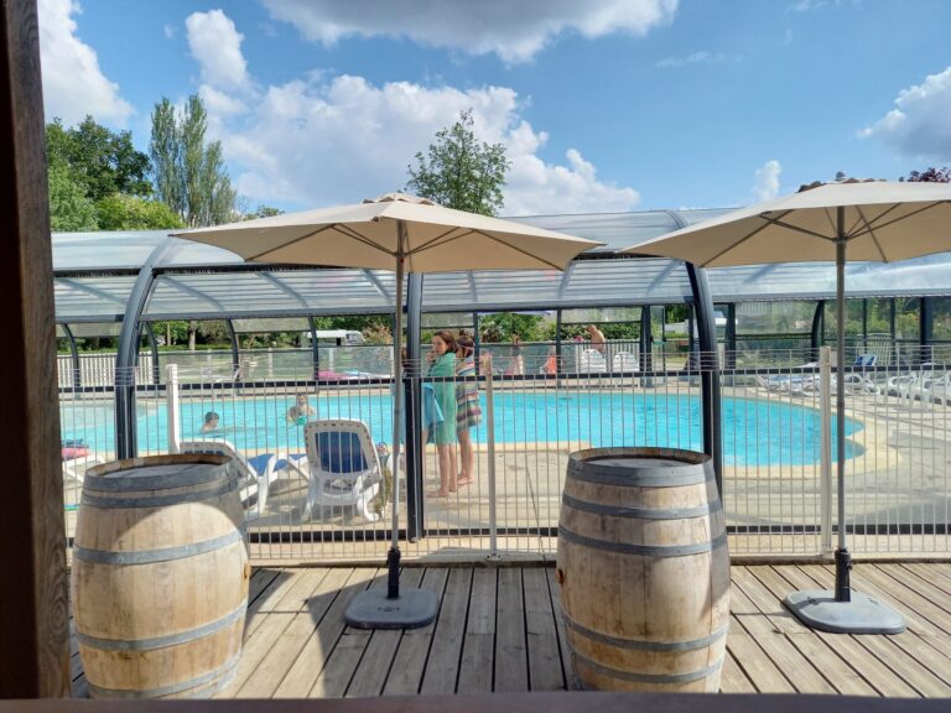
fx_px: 687
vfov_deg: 54.9
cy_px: 356
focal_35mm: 25
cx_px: 476
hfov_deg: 69.4
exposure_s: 1/920
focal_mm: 4.6
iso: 50
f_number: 2
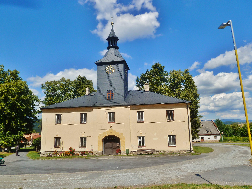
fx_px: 182
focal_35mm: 25
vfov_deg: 54.9
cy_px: 94
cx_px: 126
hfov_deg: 69.4
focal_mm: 4.1
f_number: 5.6
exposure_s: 1/400
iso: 80
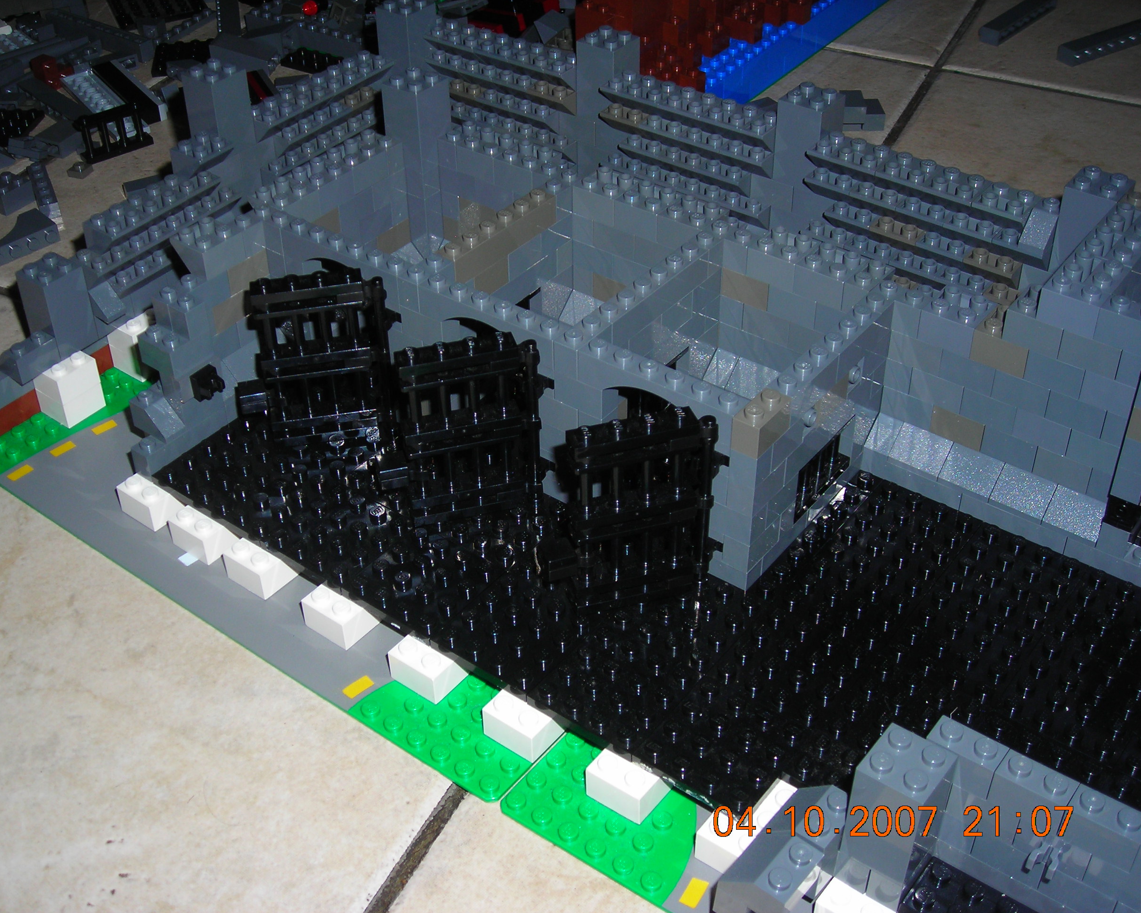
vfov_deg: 34.9
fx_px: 1452
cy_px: 457
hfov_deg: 42.9
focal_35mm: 43
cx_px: 536
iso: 50
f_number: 3.3
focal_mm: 6.8
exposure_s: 1/60.1
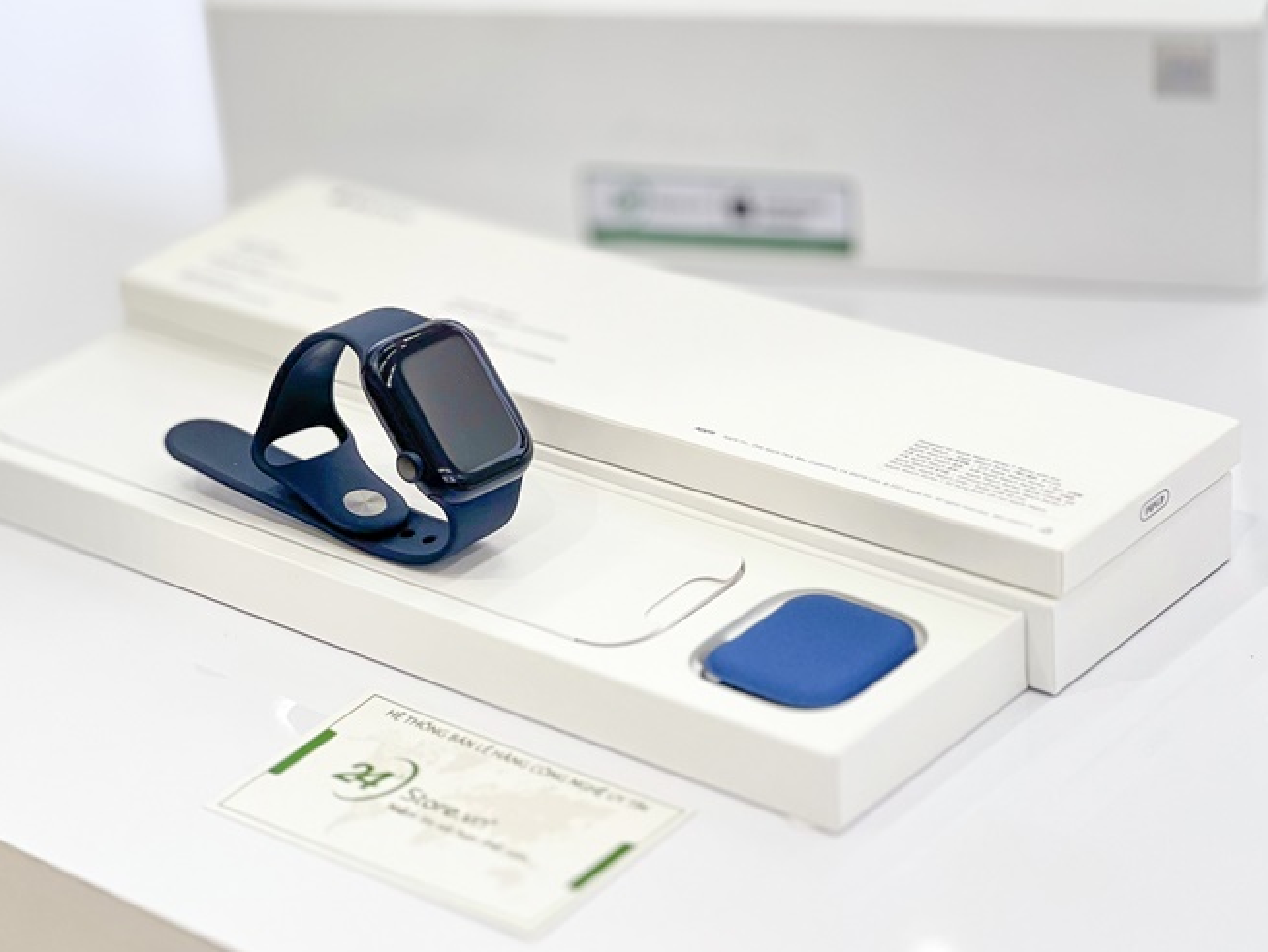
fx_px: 3445
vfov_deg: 15.7
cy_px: 393
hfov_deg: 20.9
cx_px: 579
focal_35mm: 94
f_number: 2.8
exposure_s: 1/100
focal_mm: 9
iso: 100
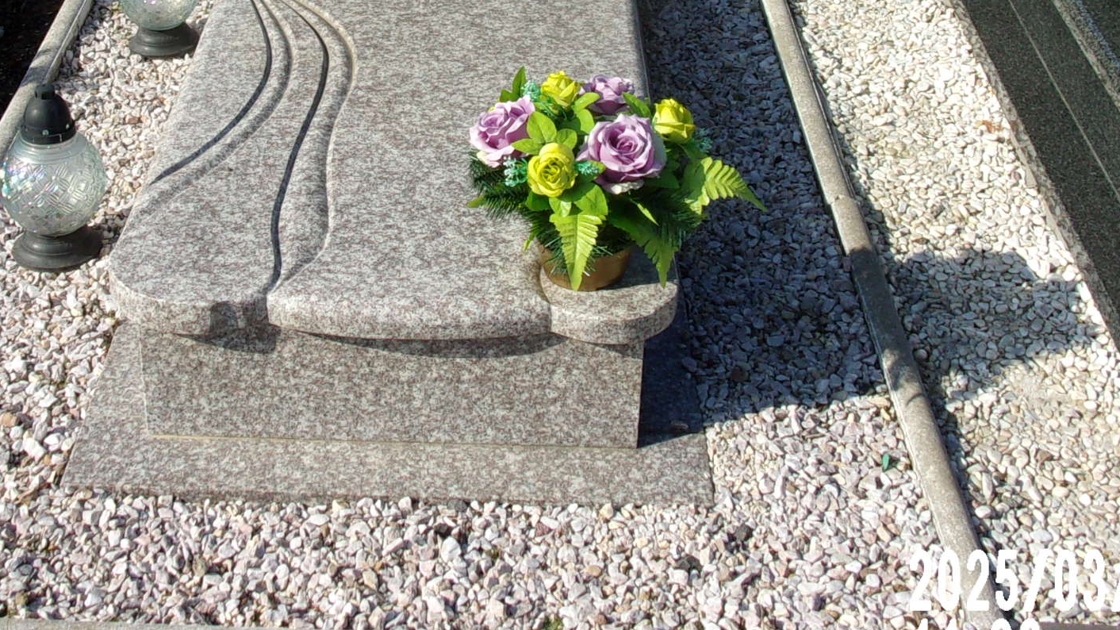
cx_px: 466
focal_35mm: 56
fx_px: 1663
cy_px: 14
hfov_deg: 37.1
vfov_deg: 20.8
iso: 80
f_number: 10.8
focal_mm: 5.1
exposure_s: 1/100
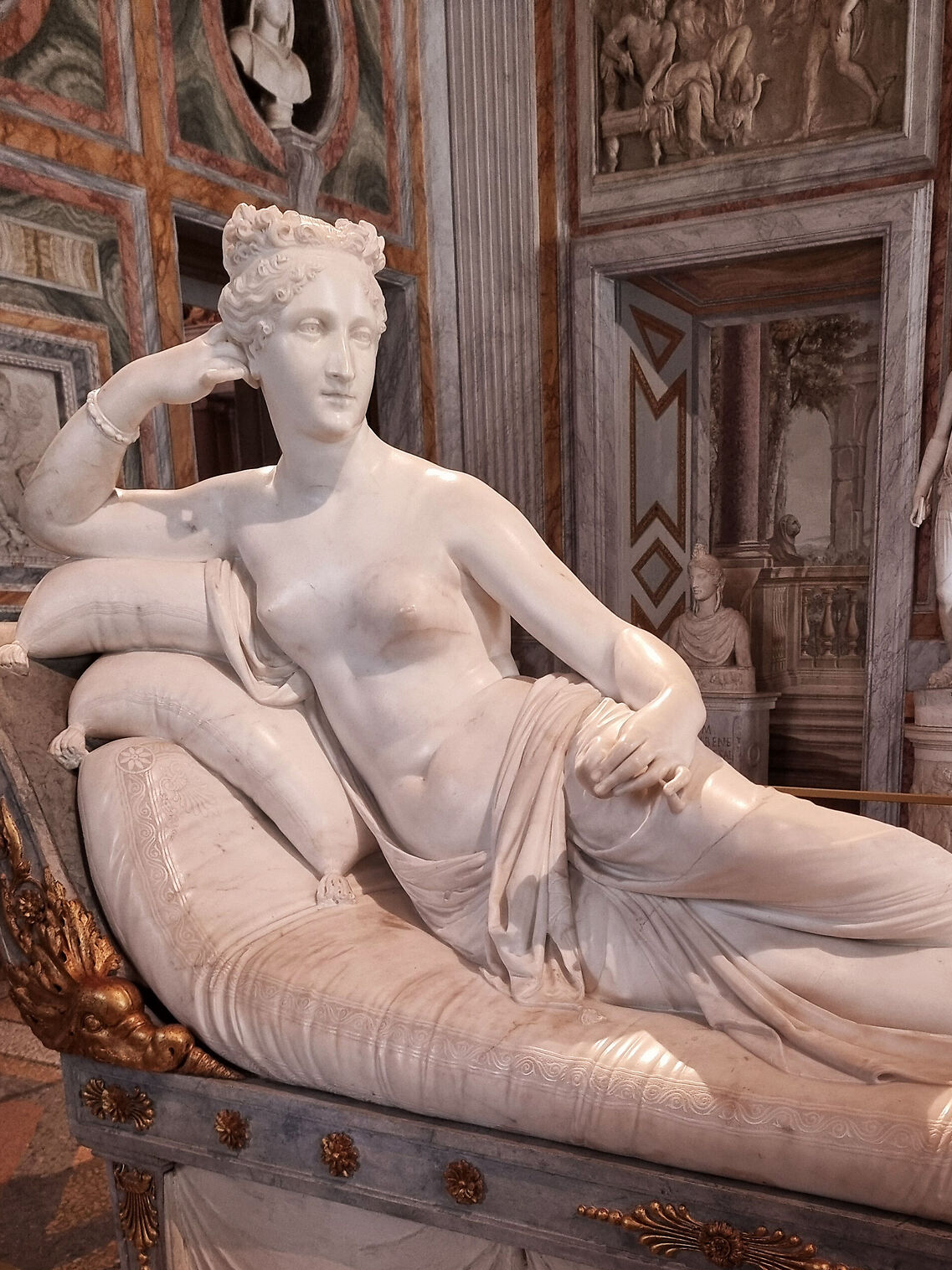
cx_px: 672
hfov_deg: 37.1
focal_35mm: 38
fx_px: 1393
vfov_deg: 46.6
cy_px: 1004
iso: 320
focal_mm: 6.7
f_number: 1.8
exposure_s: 1/100
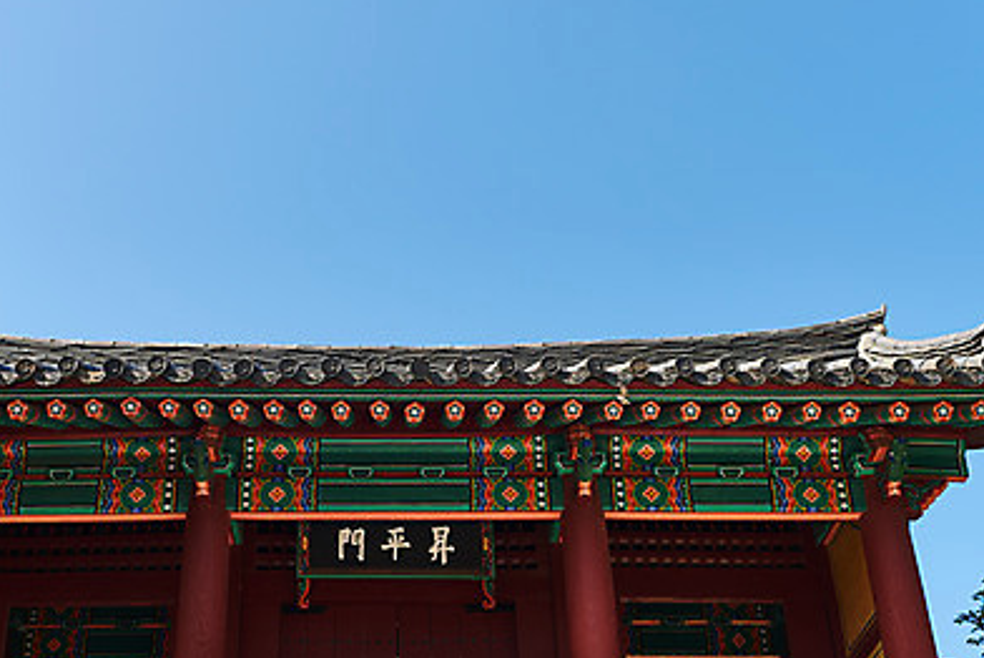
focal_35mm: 55
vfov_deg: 24.6
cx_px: 400
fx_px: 1504
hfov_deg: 36.1
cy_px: 389
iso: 200
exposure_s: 1/1000
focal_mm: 36
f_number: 5
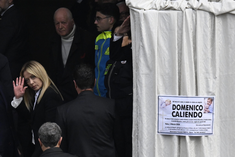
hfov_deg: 6.6
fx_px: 2024
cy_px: 78
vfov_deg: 4.4
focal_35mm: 310
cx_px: 118
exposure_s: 1/2000
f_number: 9
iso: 2000
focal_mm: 310
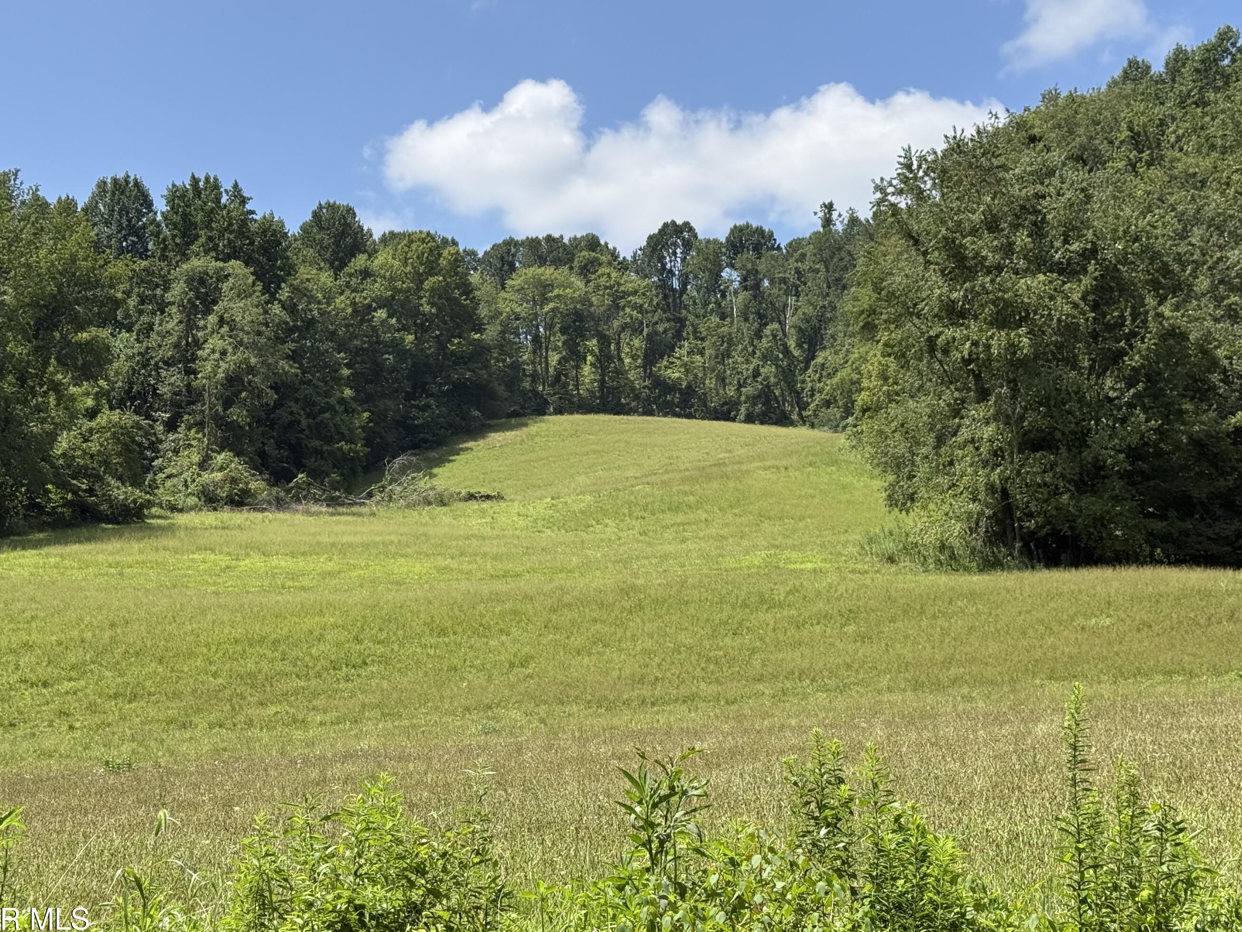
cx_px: 670
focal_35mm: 55
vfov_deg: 26.6
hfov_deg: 34.9
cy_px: 434
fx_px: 1974
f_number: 1.78
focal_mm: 6.76
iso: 80
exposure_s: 1/4878
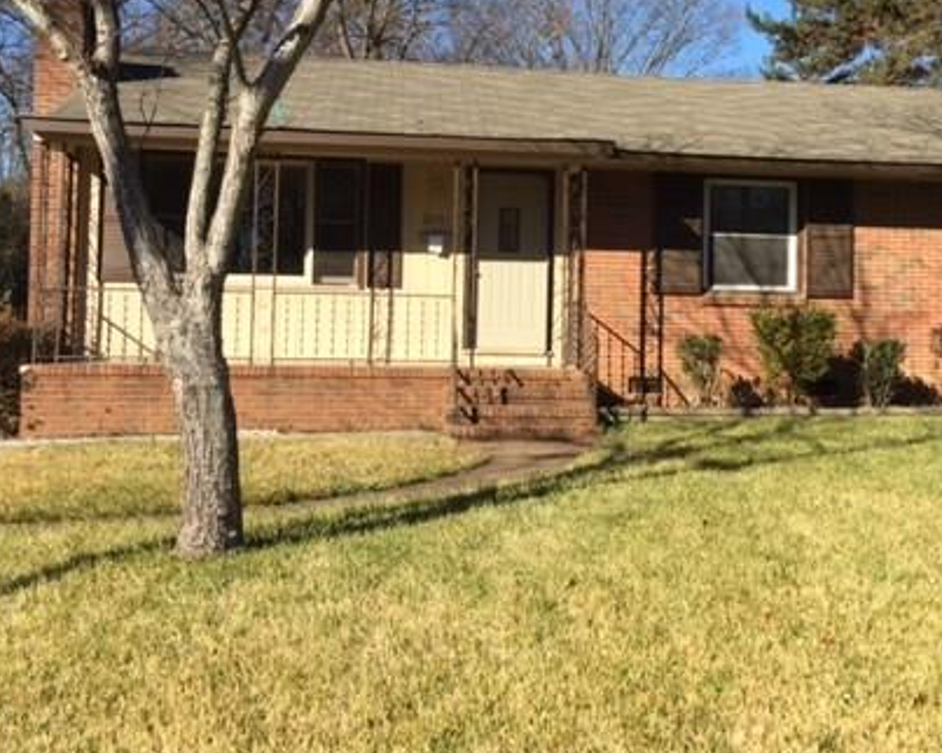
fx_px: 1254
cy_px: 283
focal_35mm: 45
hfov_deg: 40.8
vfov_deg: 33.3
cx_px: 610
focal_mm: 4.15
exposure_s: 1/1319
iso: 32
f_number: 2.2
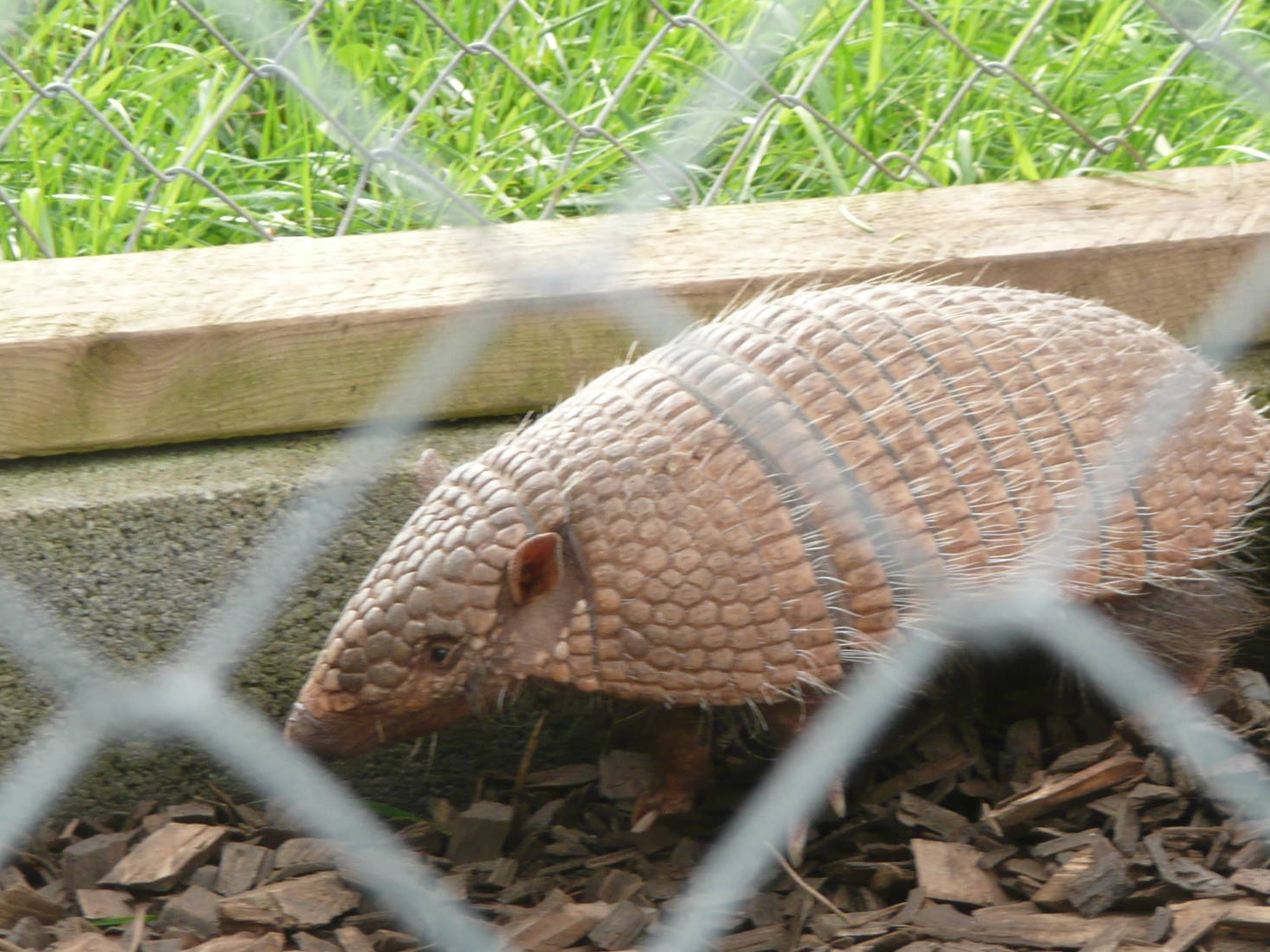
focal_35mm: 386
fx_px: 14162
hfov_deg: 5.1
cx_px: 588
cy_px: 471
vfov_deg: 3.9
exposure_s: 1/60
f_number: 4.9
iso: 100
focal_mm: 39.1
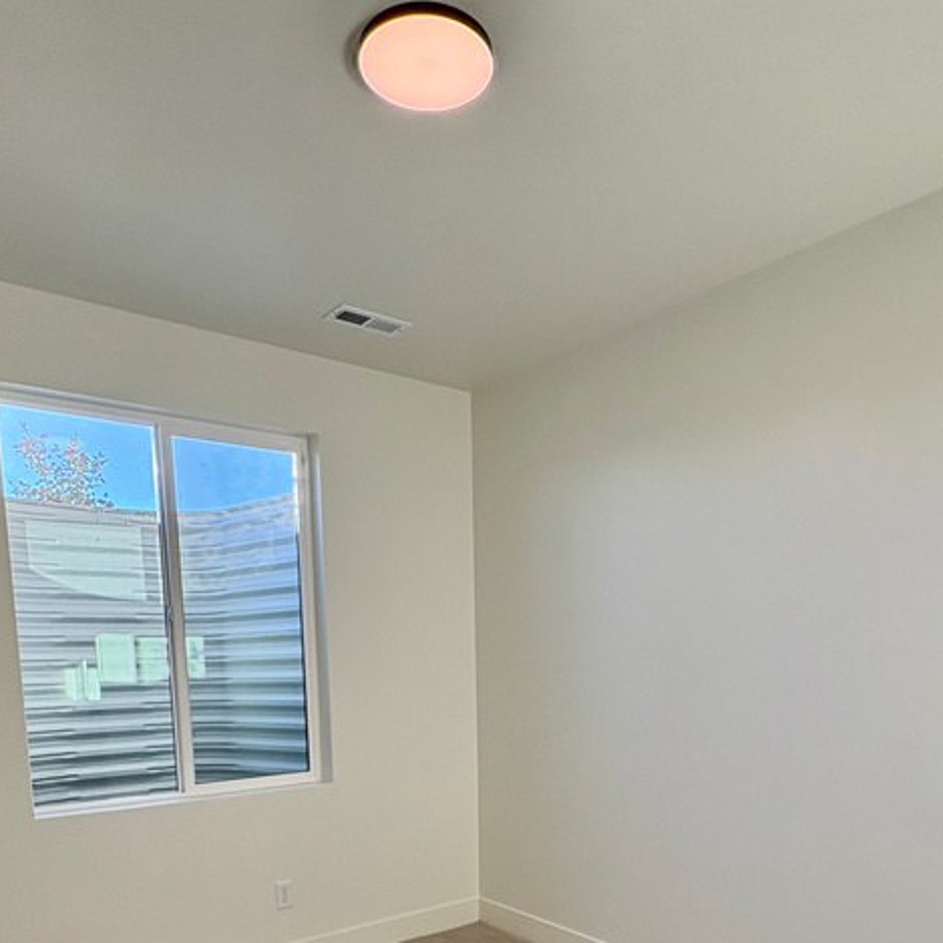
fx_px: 832
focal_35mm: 27
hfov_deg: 59.1
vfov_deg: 54.6
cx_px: 491
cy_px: 766
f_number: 2.2
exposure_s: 1/151
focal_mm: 2.22
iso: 64
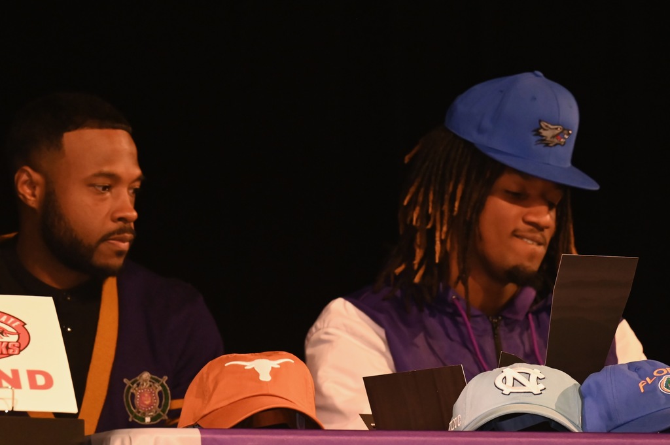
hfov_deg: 10.3
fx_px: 3719
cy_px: 222
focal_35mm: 200
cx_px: 335
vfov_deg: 6.9
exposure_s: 1/100
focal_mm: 200
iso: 5000
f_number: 6.3
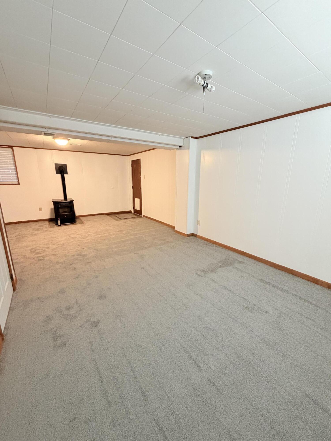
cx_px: 166
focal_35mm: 14
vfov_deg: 102.1
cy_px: 220
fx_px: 178
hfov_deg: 85.7
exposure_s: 1/60
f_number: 2.2
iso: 400
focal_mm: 2.22
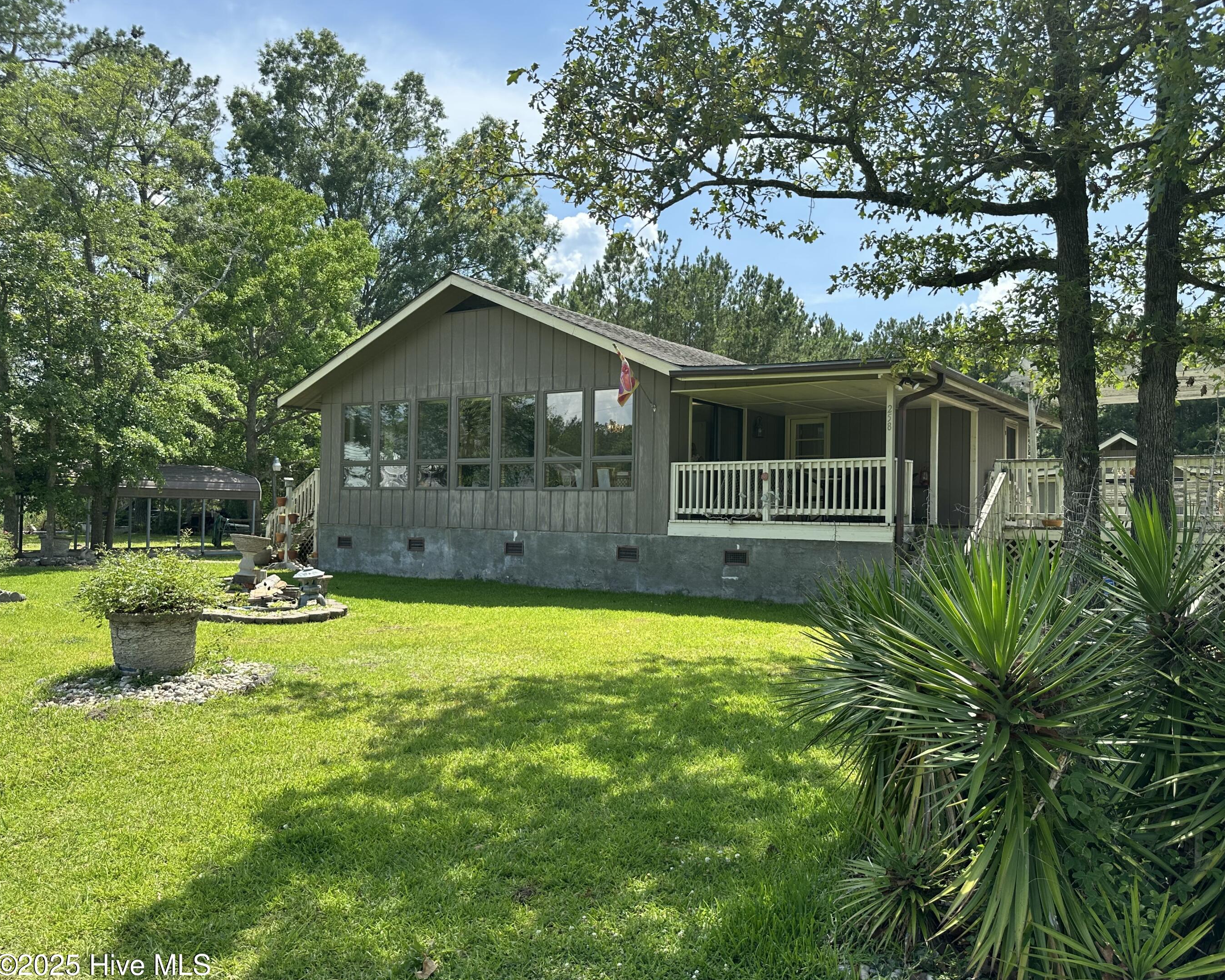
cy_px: 502
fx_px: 943
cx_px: 673
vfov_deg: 54.9
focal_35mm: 26
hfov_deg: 65.9
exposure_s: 1/2070
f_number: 1.78
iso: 80
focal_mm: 6.86
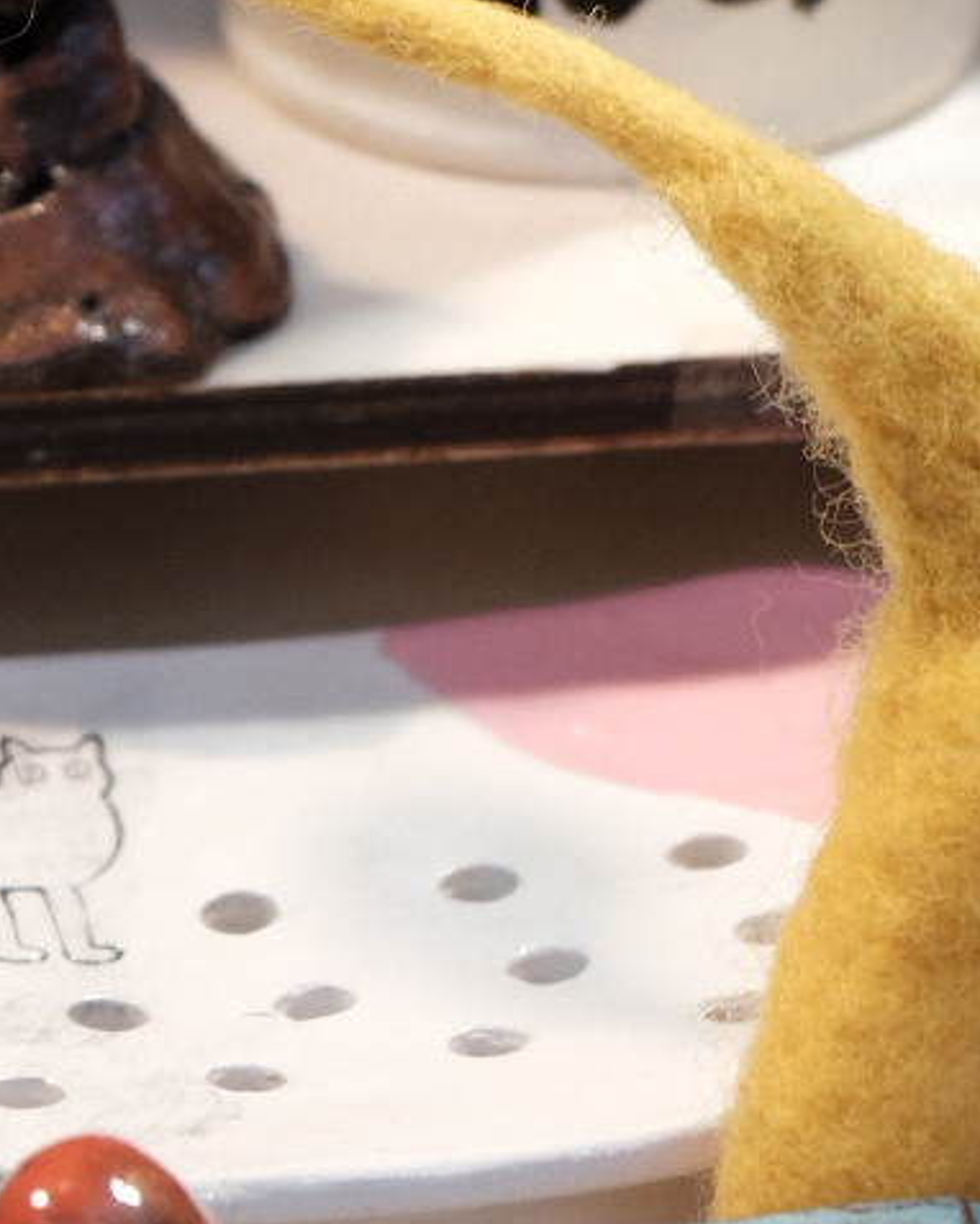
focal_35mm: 353
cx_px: 1190
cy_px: -662
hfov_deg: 4.4
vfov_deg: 5.4
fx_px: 12790
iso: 1250
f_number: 4
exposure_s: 1/60
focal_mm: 67.5
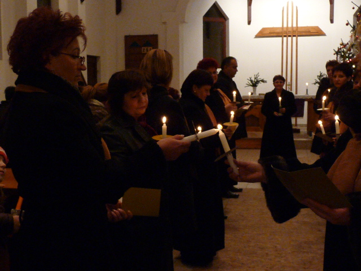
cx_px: 180
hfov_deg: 38.2
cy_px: 136
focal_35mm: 50
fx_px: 521
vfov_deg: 29.1
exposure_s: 1/40
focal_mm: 5
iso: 400
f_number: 2.8
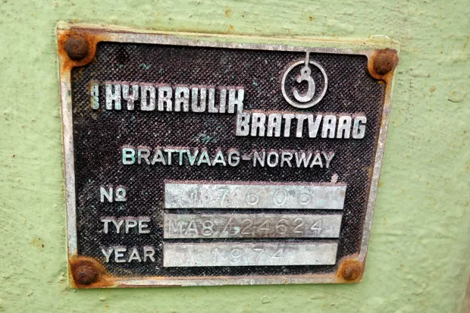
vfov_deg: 46.4
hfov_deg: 65.5
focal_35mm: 28
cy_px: 156
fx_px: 365
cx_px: 235
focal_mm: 10.4
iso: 250
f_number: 3.5
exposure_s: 1/200
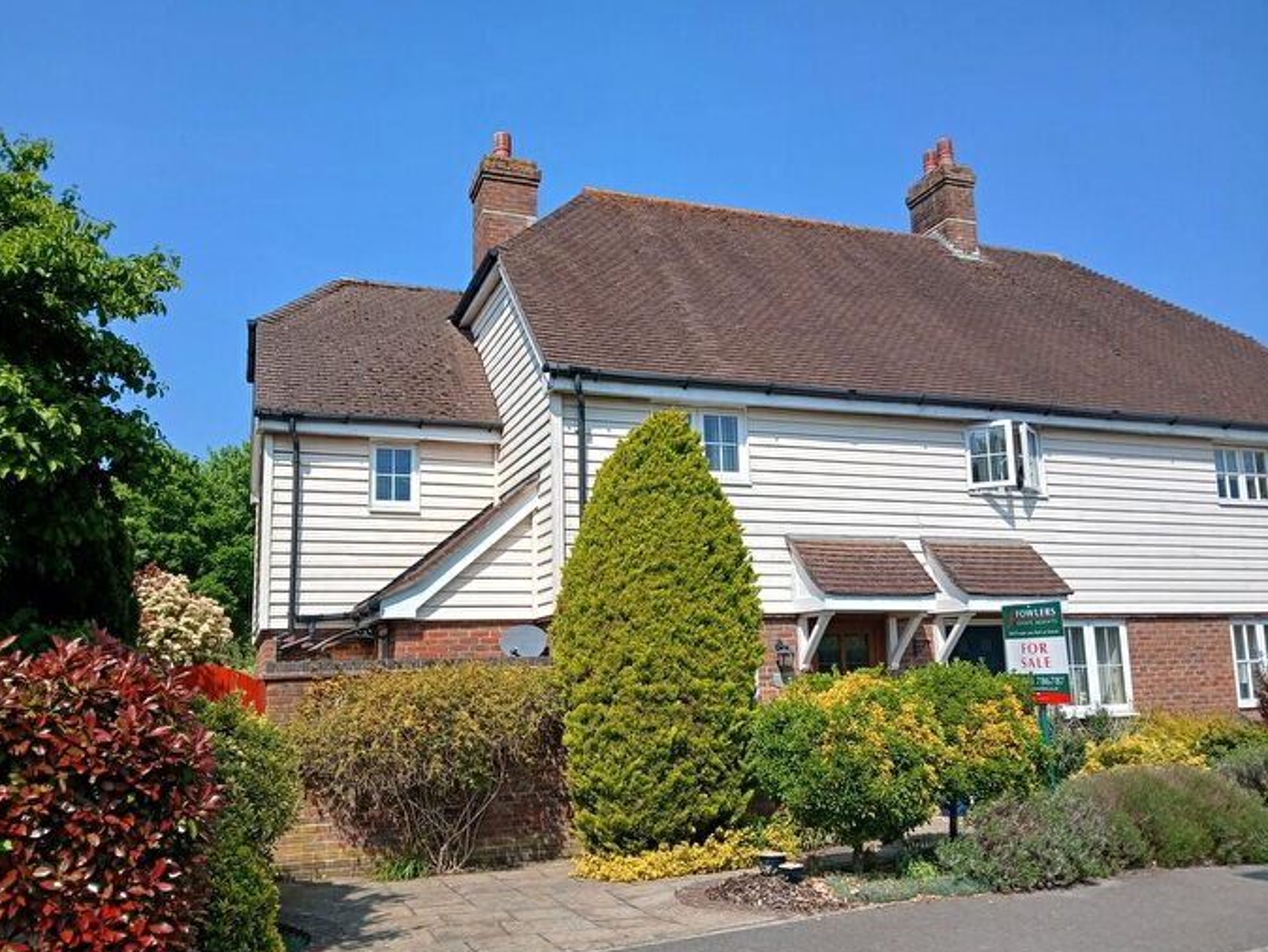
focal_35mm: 27
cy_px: 492
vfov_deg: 51.4
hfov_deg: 65.3
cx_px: 625
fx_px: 989
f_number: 1.8
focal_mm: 3.98
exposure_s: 1/712
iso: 20
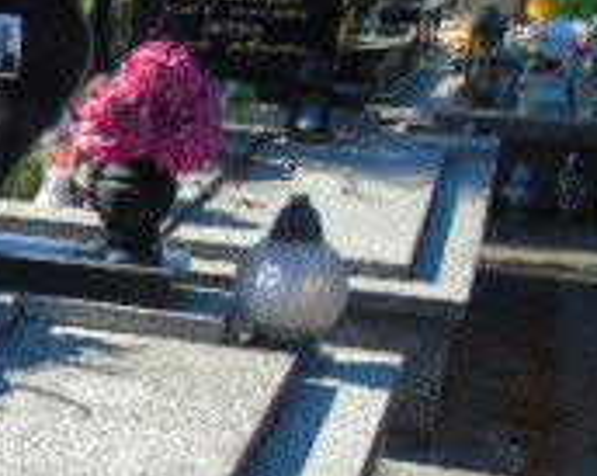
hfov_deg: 18.2
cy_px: 431
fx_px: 1605
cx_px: -361
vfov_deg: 16.6
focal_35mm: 91
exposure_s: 1/320
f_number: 3.4
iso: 80
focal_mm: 4.4
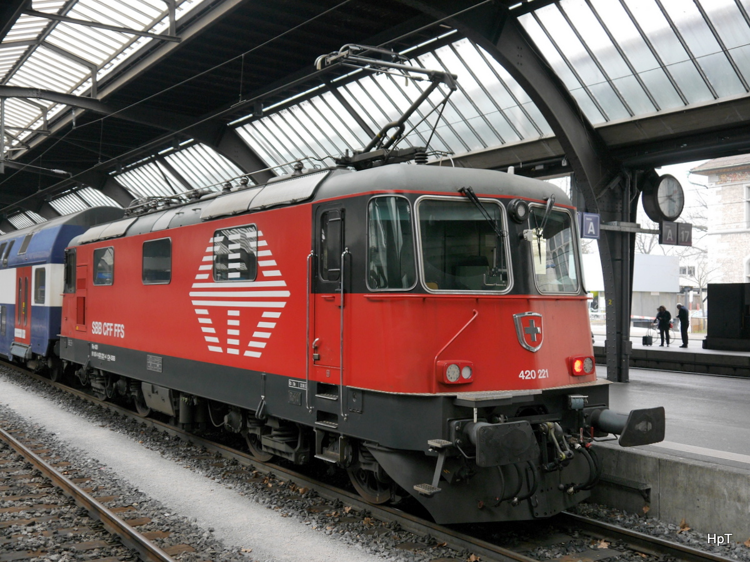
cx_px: 375
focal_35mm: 38
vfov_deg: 37.7
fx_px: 823
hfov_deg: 49.0
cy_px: 281
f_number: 4.2
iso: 250
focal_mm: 19
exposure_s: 1/60
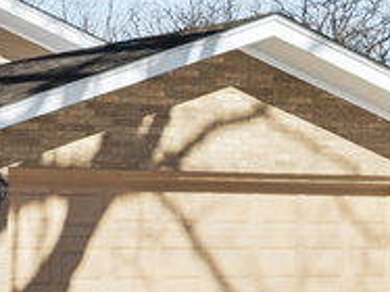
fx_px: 2815
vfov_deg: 5.9
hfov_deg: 7.8
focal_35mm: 250
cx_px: -223
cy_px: 232
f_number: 8
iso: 400
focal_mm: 30
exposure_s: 1/1250
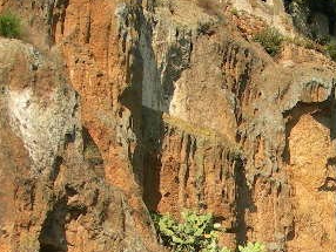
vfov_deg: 10.8
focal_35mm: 136
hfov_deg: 14.2
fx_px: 1321
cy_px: 250
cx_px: 349
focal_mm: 7.8
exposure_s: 1/394
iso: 50
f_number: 4.8
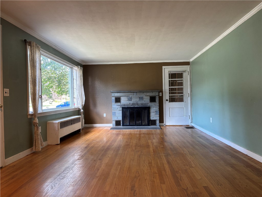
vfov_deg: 53.1
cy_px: 98
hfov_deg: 67.3
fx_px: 197
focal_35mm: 26
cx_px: 131
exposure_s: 1/60
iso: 160
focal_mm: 5.96
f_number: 1.6
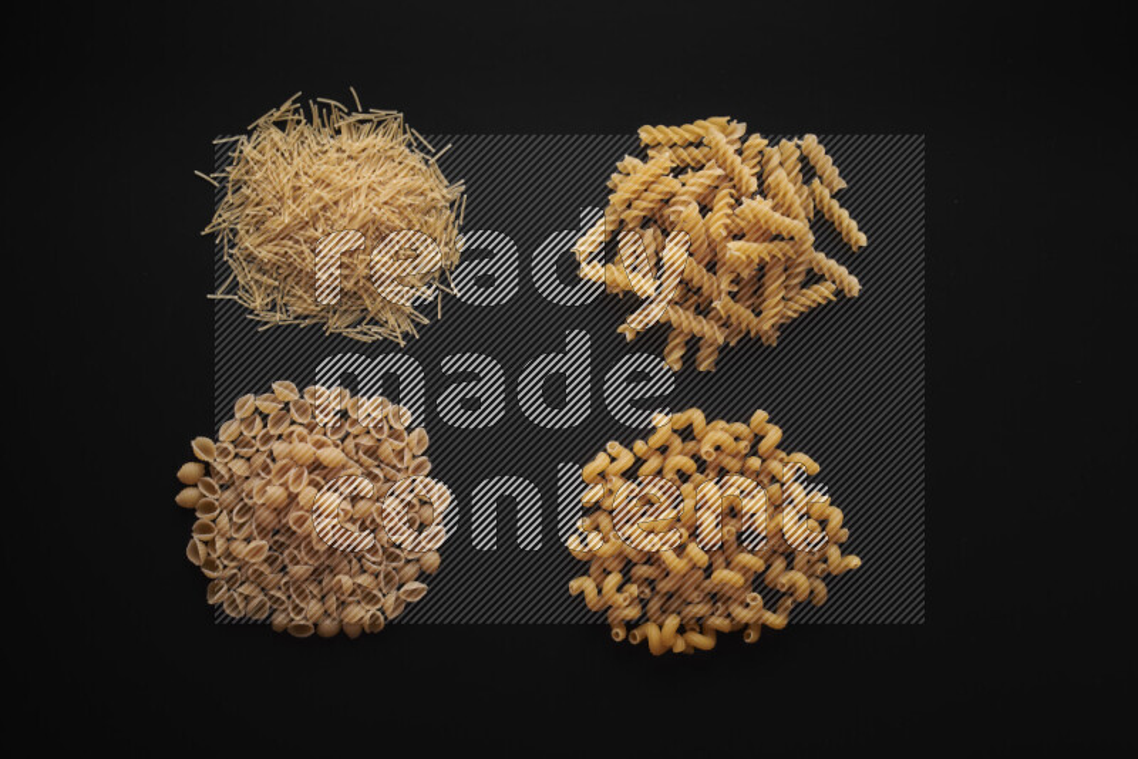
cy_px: 380
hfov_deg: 39.6
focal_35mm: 50
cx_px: 569
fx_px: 1581
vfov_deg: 27.0
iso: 100
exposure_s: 1/100
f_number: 8
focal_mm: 50
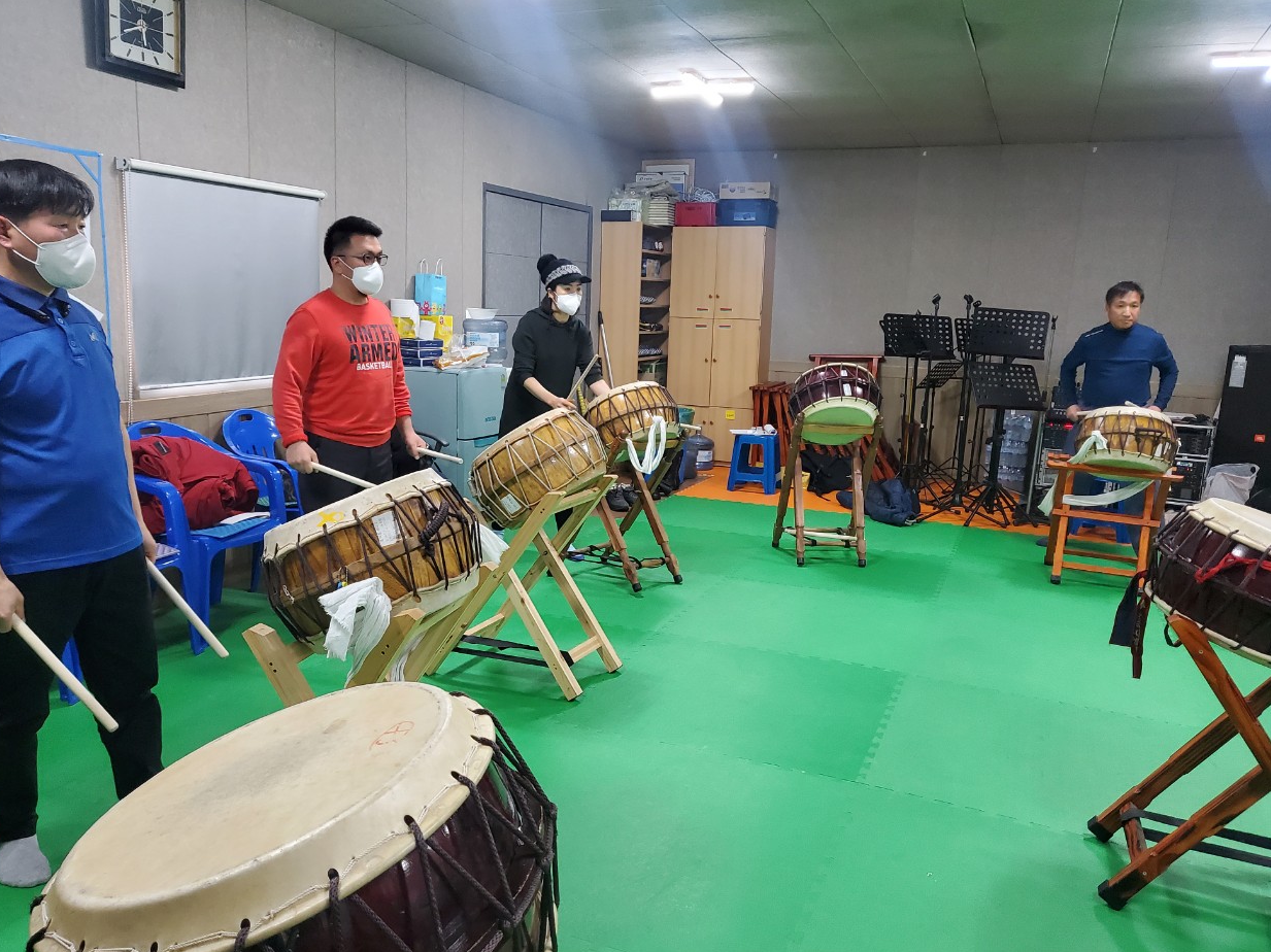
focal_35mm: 27
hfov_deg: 65.3
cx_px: 613
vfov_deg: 51.3
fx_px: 991
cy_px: 477
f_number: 1.8
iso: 320
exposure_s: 1/120
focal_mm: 4.25
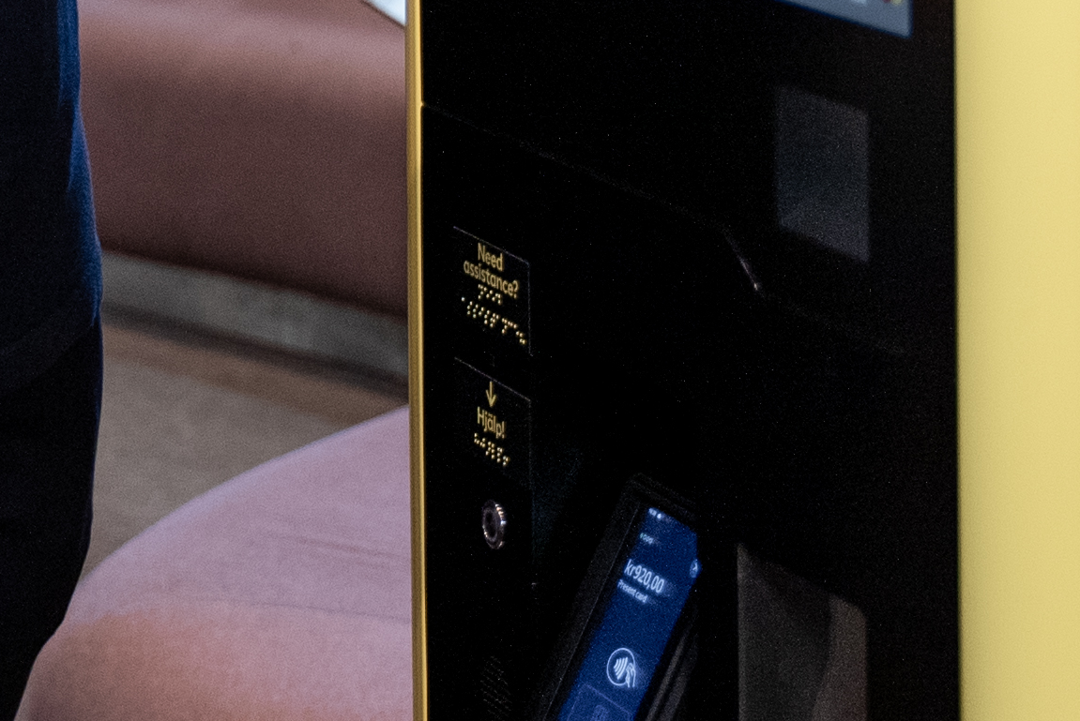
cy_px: -559
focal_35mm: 140
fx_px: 4202
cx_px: -388
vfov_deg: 9.4
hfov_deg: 14.0
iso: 1000
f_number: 2.8
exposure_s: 1/160
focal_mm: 38
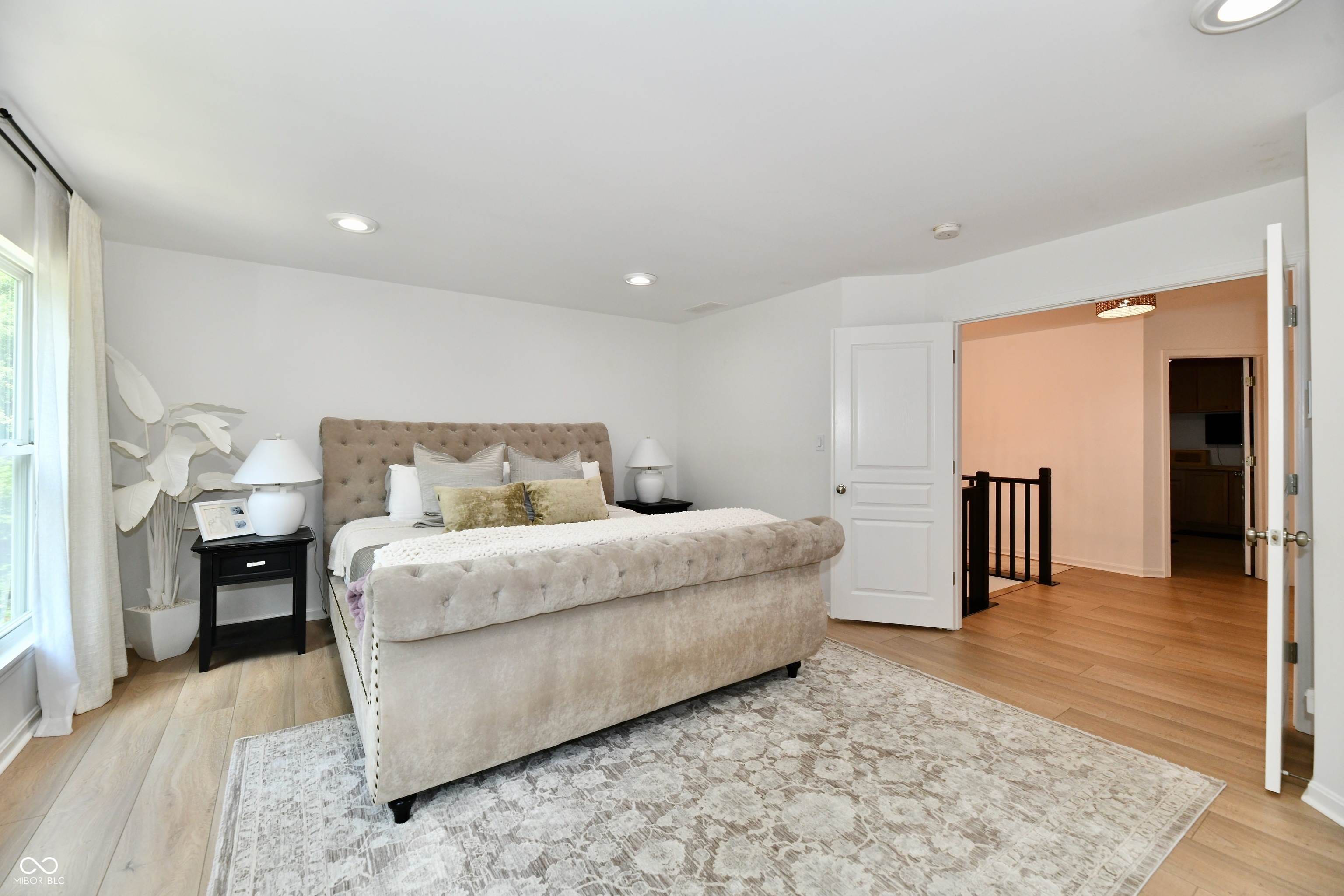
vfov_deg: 81.2
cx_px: 672
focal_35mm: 14
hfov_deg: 104.3
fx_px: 523
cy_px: 448
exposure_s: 1/100
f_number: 7.1
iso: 800
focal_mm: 14
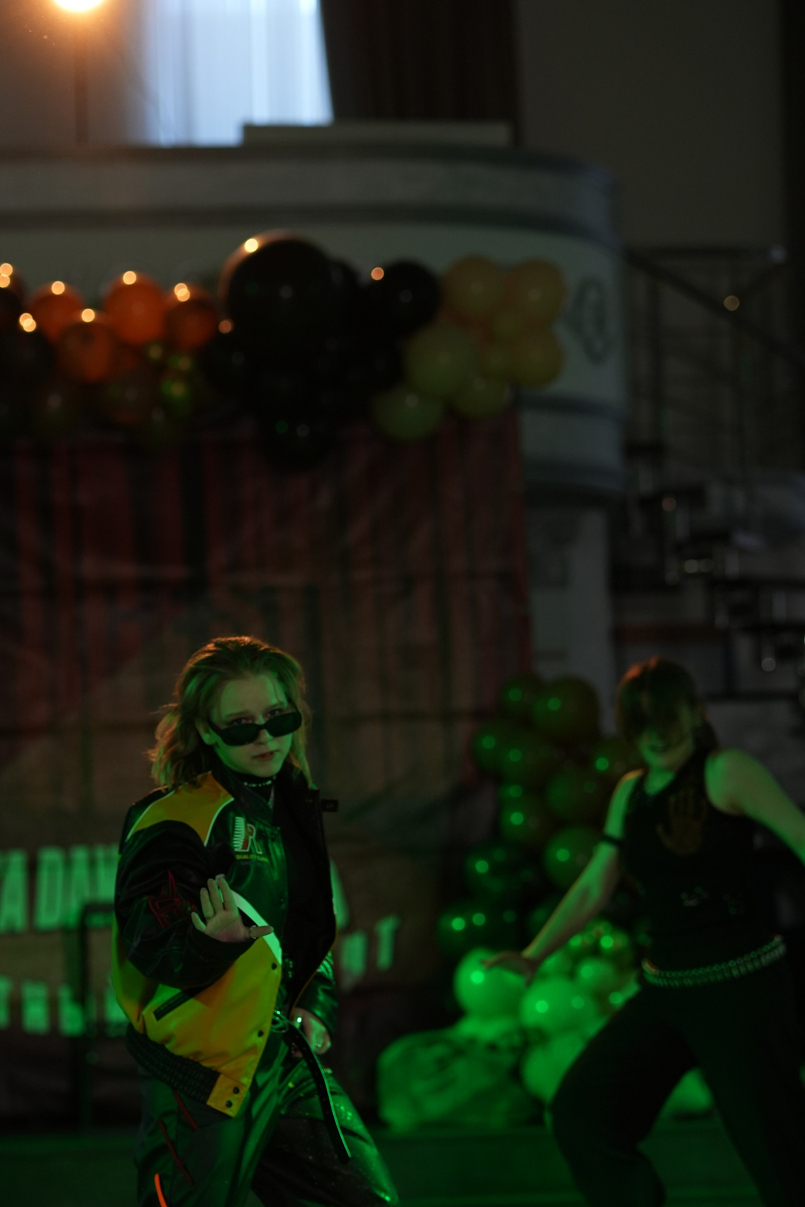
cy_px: 790
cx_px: 276
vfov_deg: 16.9
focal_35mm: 121
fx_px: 4059
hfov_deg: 11.3
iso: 800
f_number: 2.2
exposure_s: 1/400
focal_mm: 85
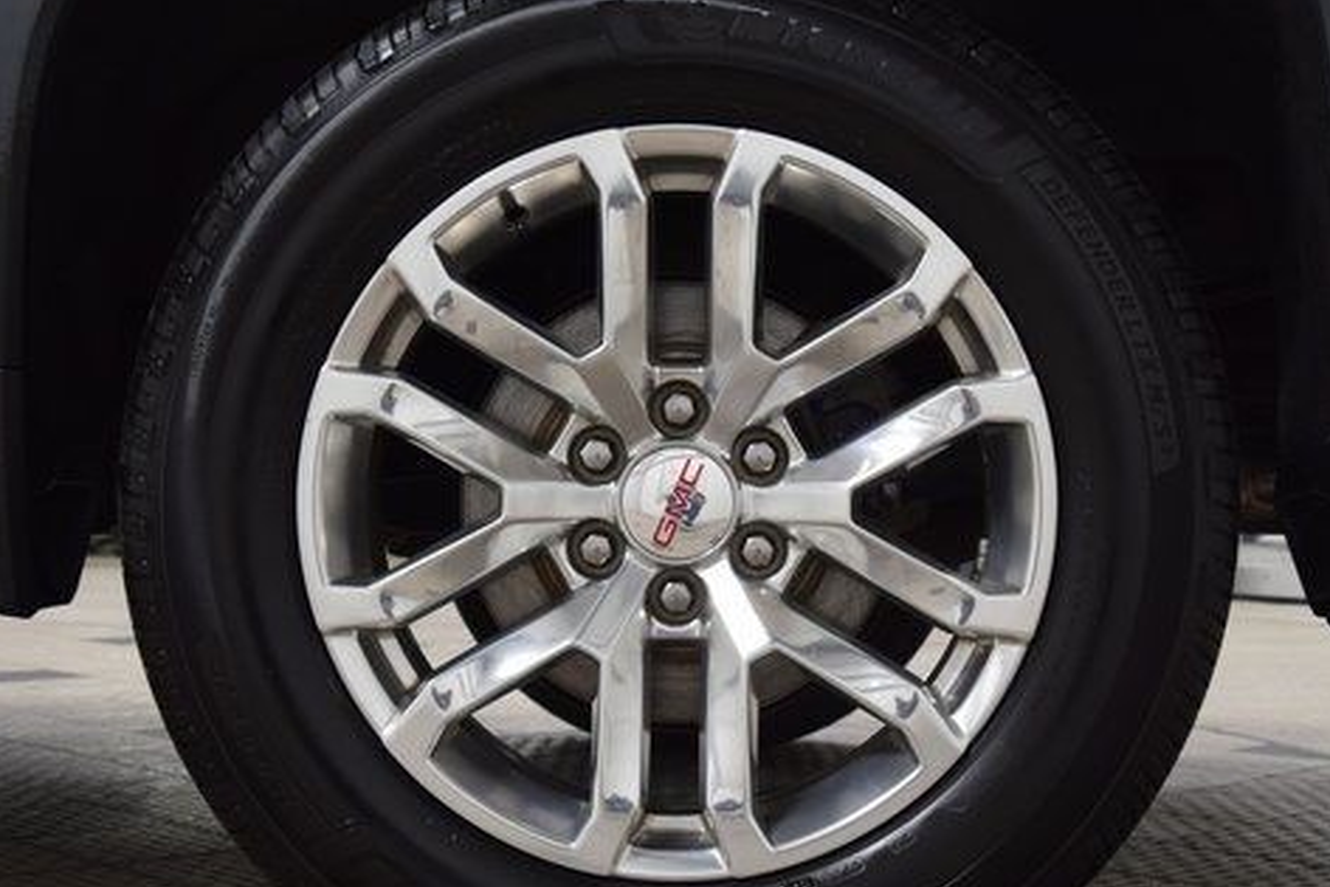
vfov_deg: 22.2
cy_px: 528
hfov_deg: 32.9
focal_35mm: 61
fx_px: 2254
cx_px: 688
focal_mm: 30
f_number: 6.3
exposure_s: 1/15
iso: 560
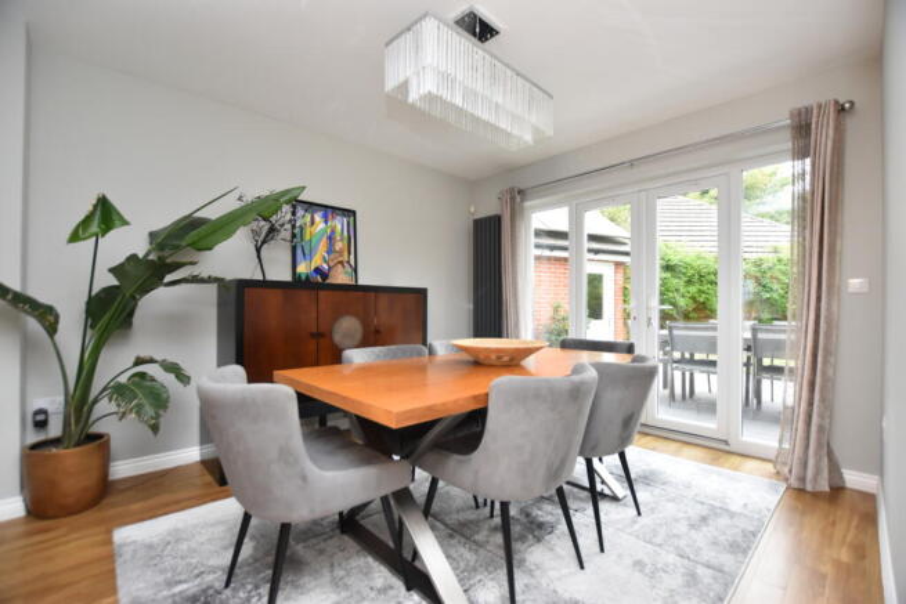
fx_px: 378
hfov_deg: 100.4
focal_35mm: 15
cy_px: 302
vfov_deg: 77.4
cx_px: 453
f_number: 3.5
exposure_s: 1/160
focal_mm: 10
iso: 800
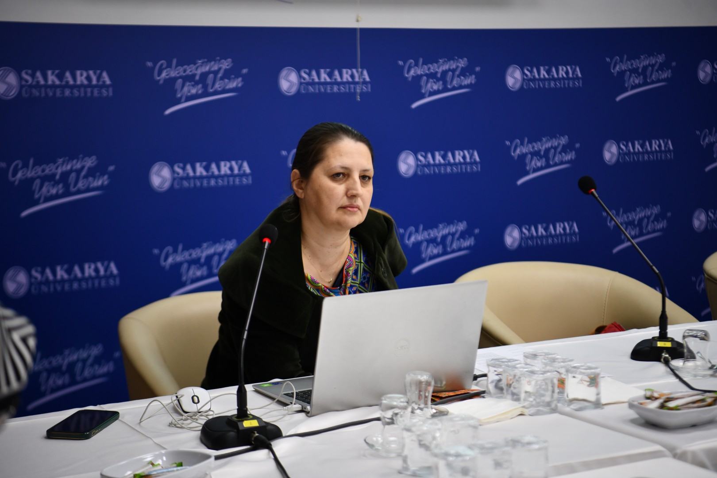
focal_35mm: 70
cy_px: 239
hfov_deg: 28.8
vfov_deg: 19.5
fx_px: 1394
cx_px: 358
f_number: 2.8
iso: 640
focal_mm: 70
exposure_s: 1/160
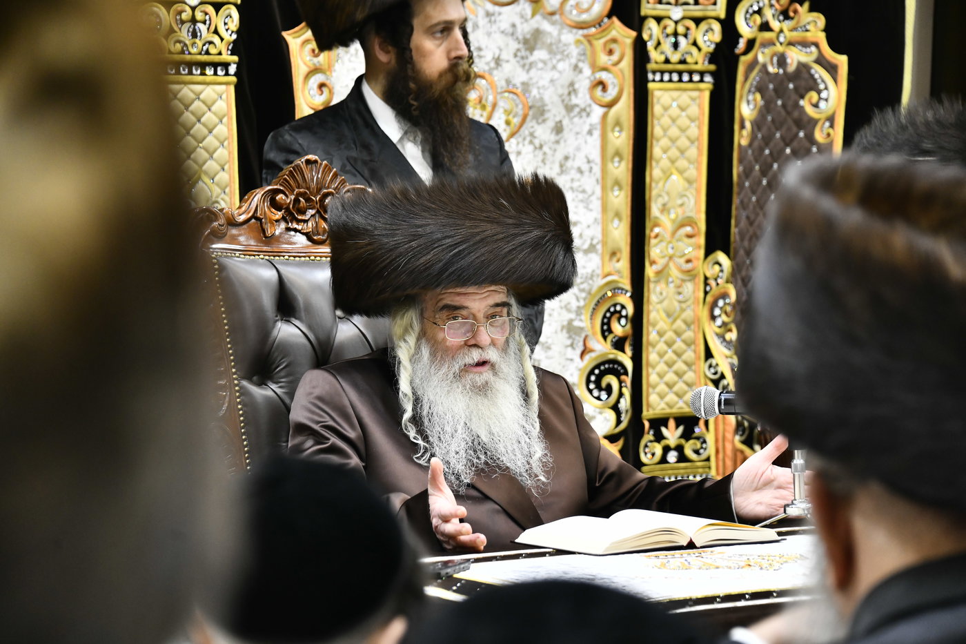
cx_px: 483
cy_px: 322
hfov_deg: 16.4
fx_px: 3354
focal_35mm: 125
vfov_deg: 11.0
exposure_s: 1/200
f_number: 5.6
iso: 1600
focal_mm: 125
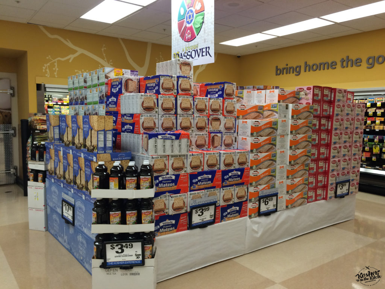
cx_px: 192
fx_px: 323
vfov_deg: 48.2
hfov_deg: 61.7
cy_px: 144
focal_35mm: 29
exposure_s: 1/30
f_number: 2.2
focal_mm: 4.15
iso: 40
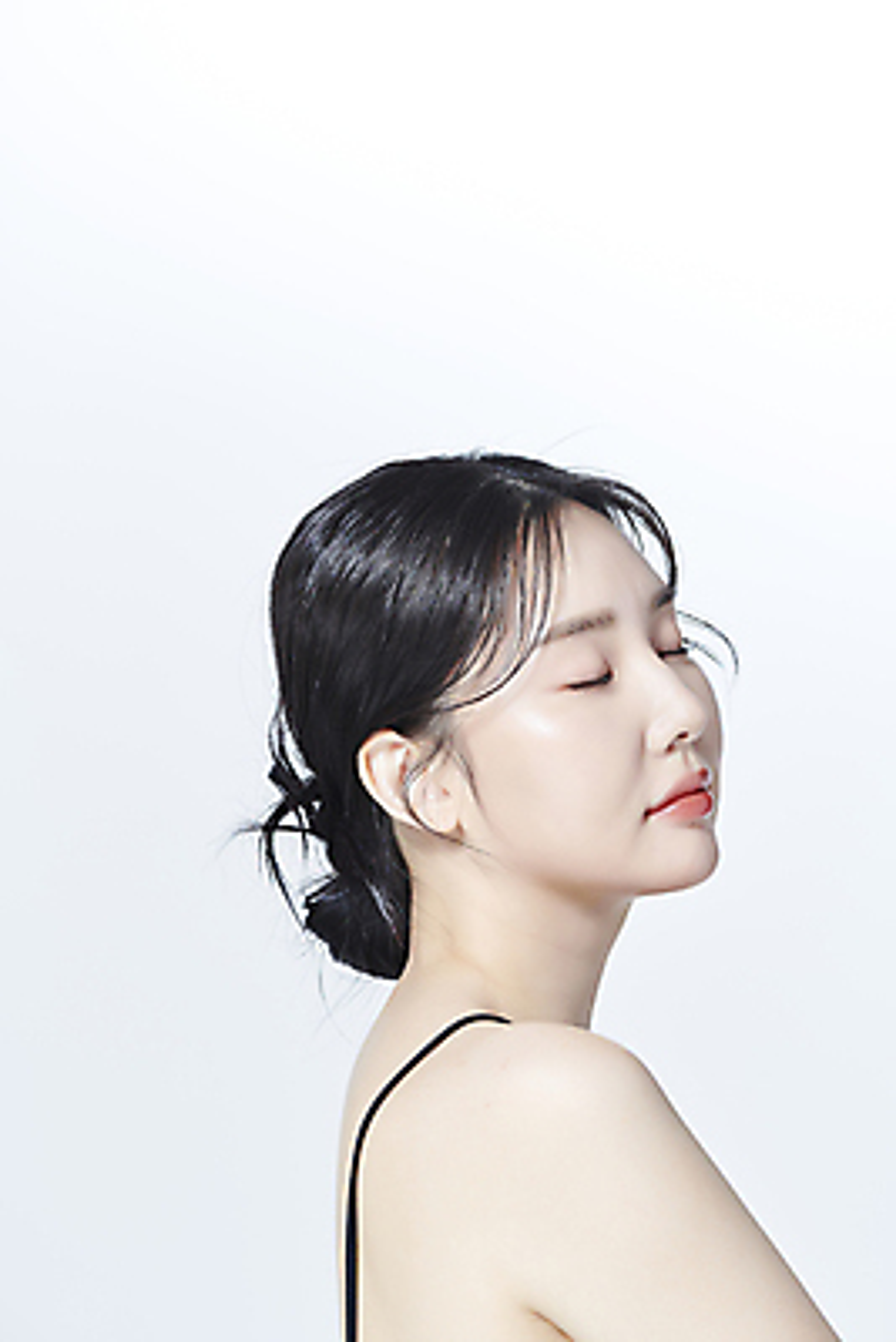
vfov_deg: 19.4
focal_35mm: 105
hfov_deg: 13.1
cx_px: 448
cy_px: 671
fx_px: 3916
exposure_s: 1/125
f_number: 13
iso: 64
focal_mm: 105
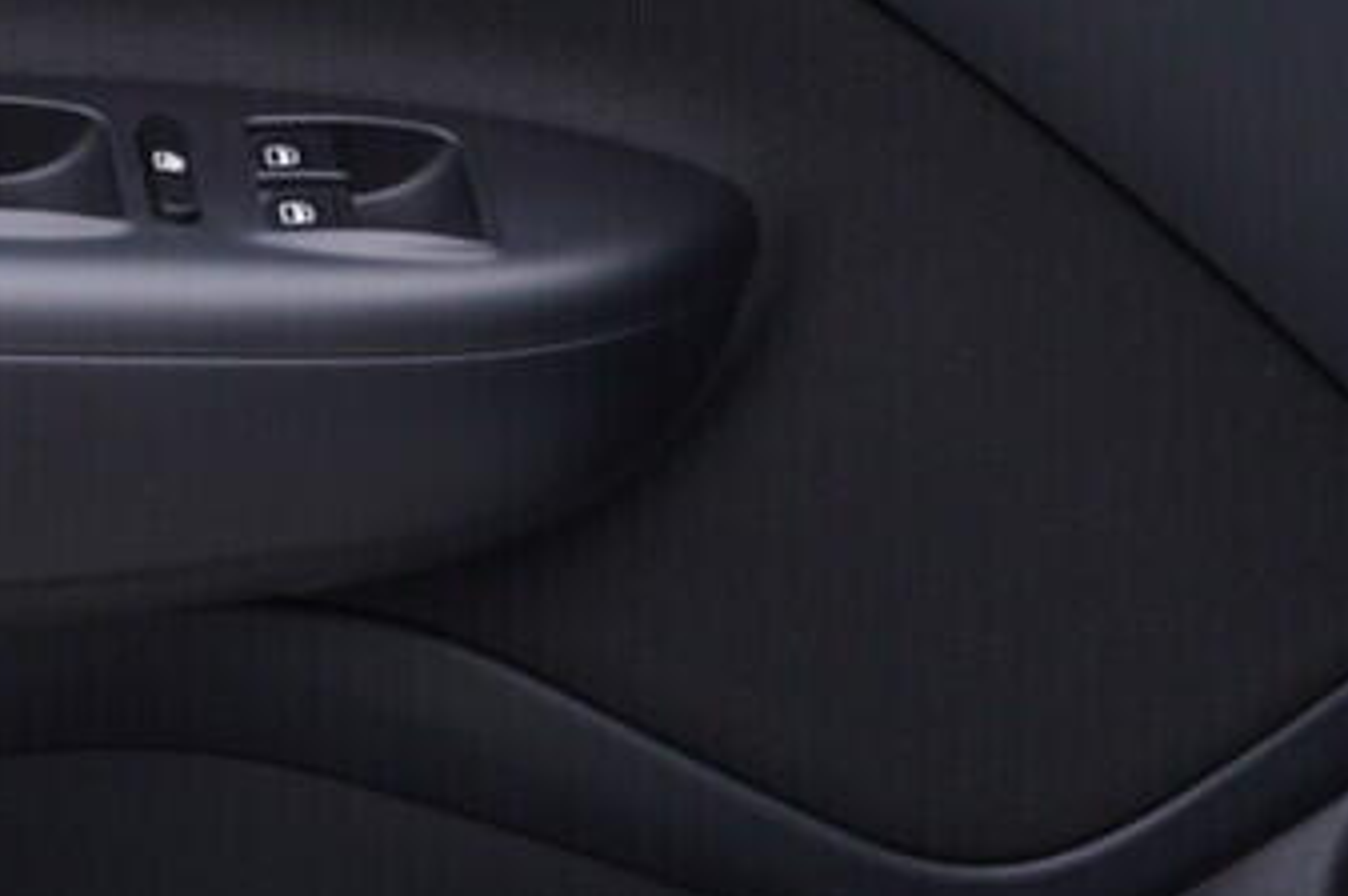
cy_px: 120
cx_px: -240
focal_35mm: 154
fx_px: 5761
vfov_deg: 8.9
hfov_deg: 13.0
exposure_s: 1/50
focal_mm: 24
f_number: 3.2
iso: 125
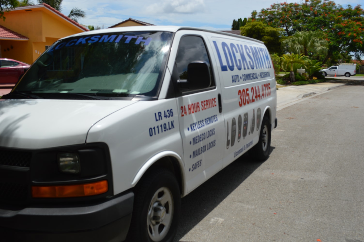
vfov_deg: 36.8
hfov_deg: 53.2
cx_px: 182
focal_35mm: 36
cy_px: 121
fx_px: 364
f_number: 9
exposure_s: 1/320
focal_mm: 24
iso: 100
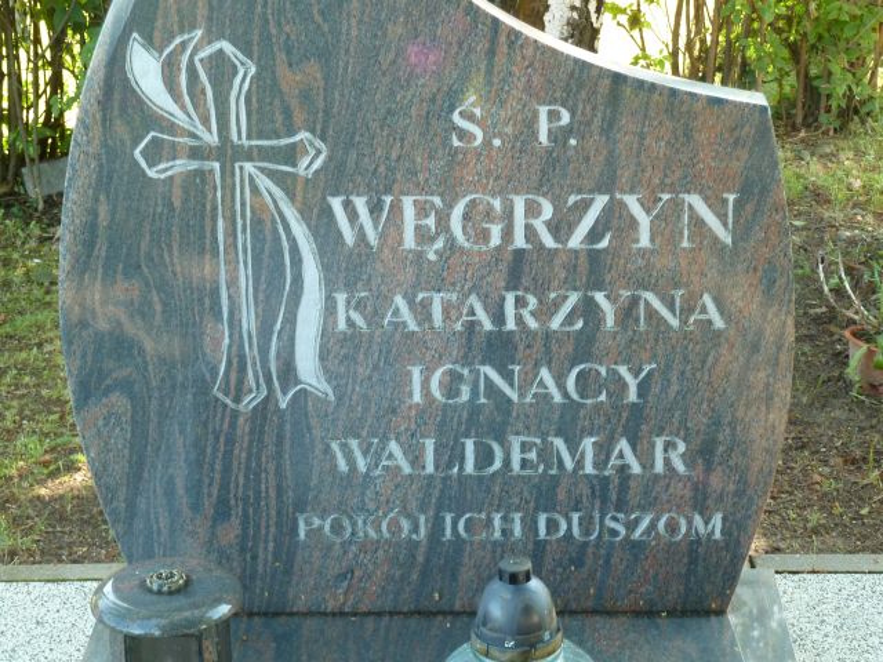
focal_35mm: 83
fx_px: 2117
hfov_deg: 23.6
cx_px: 442
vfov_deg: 17.8
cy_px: 331
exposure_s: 1/40
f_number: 4.2
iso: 250
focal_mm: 13.7
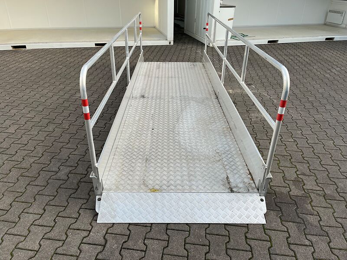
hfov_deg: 67.3
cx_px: 174
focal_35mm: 26
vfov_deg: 53.1
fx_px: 261
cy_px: 130
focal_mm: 5.1
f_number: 1.6
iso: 50
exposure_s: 1/571
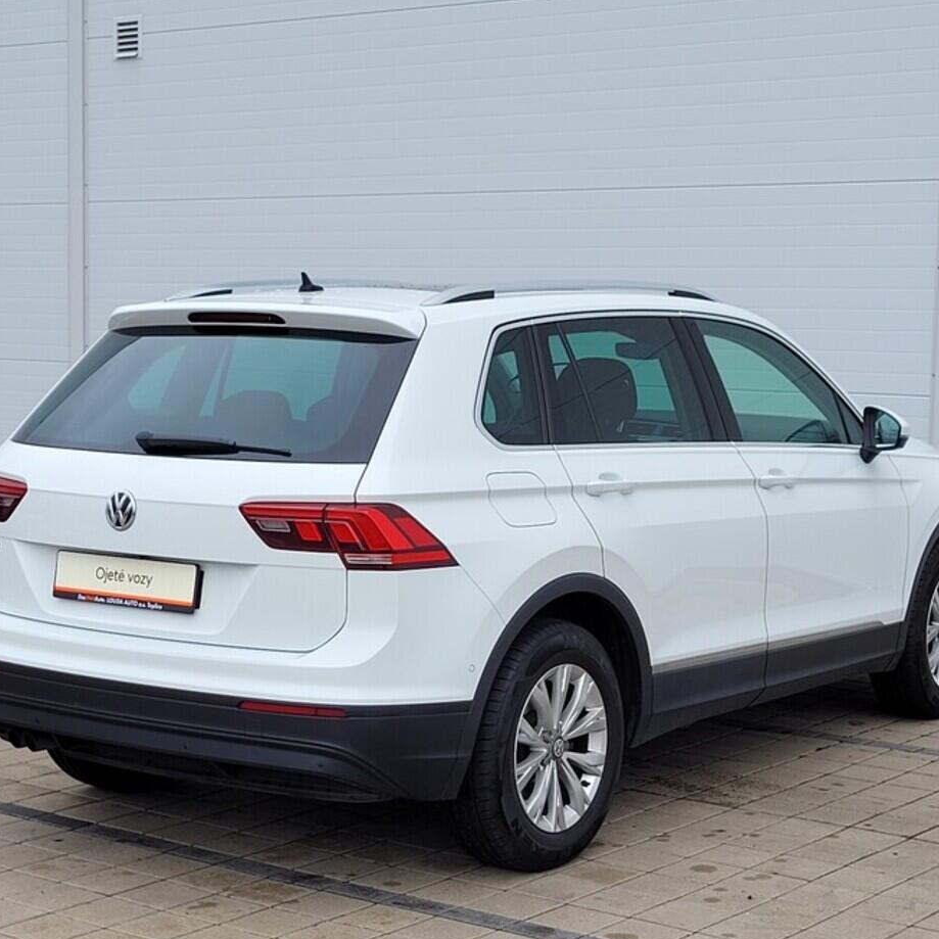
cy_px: 532
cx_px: 481
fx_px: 1105
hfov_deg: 46.0
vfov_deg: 45.9
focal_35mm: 36
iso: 40
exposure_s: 1/664
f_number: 1.8
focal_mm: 5.4
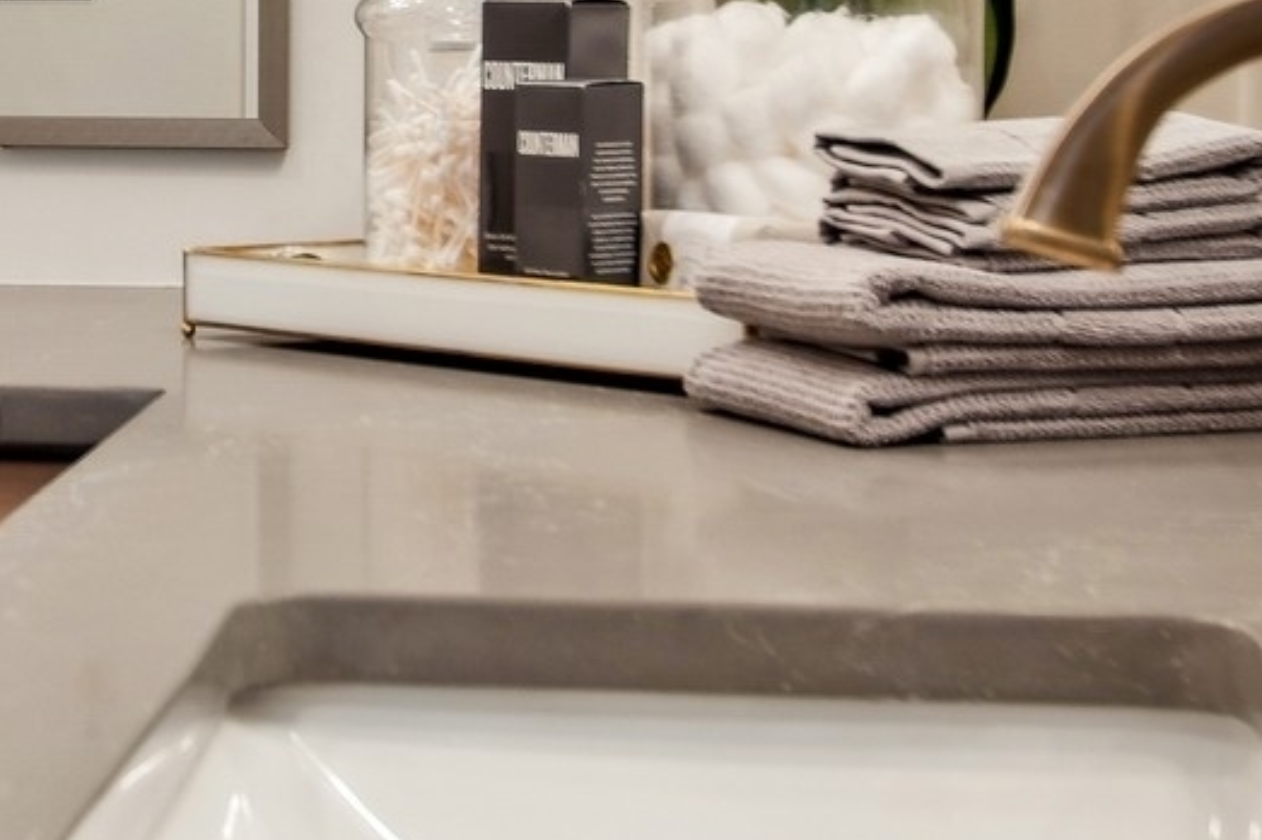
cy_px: -159
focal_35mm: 101
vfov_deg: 13.2
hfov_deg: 19.5
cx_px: -46
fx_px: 3538
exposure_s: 1/6
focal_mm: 22
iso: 200
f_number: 8
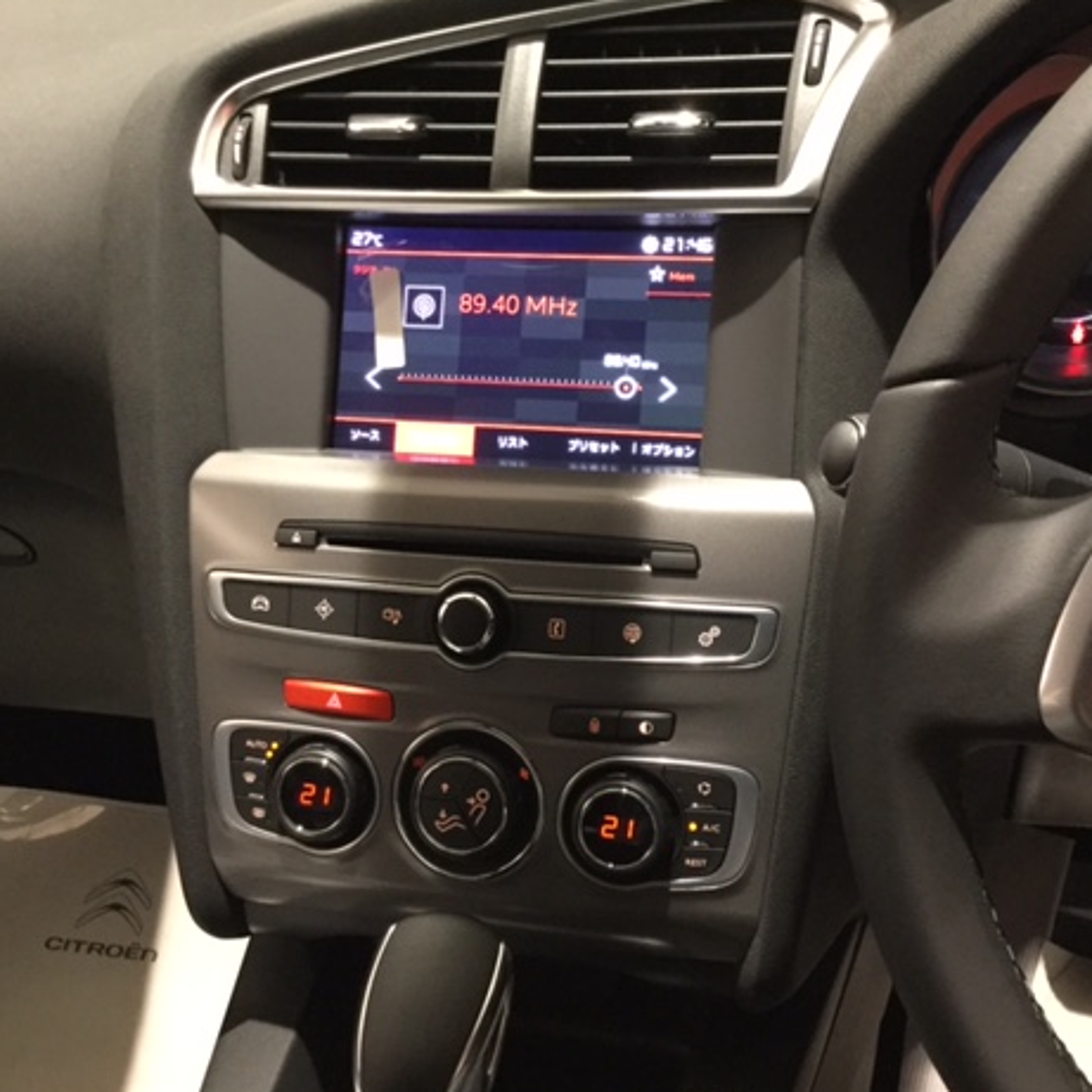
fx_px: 1356
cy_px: 554
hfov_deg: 43.8
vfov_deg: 43.9
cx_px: 580
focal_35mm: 38
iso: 200
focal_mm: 3.3
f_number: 2.4
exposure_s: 1/15
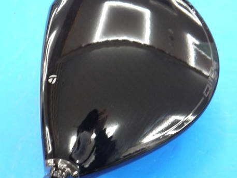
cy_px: 81
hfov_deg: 16.7
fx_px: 808
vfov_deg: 12.6
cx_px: 124
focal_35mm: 118
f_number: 5.6
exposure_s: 1/50
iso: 800
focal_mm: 42
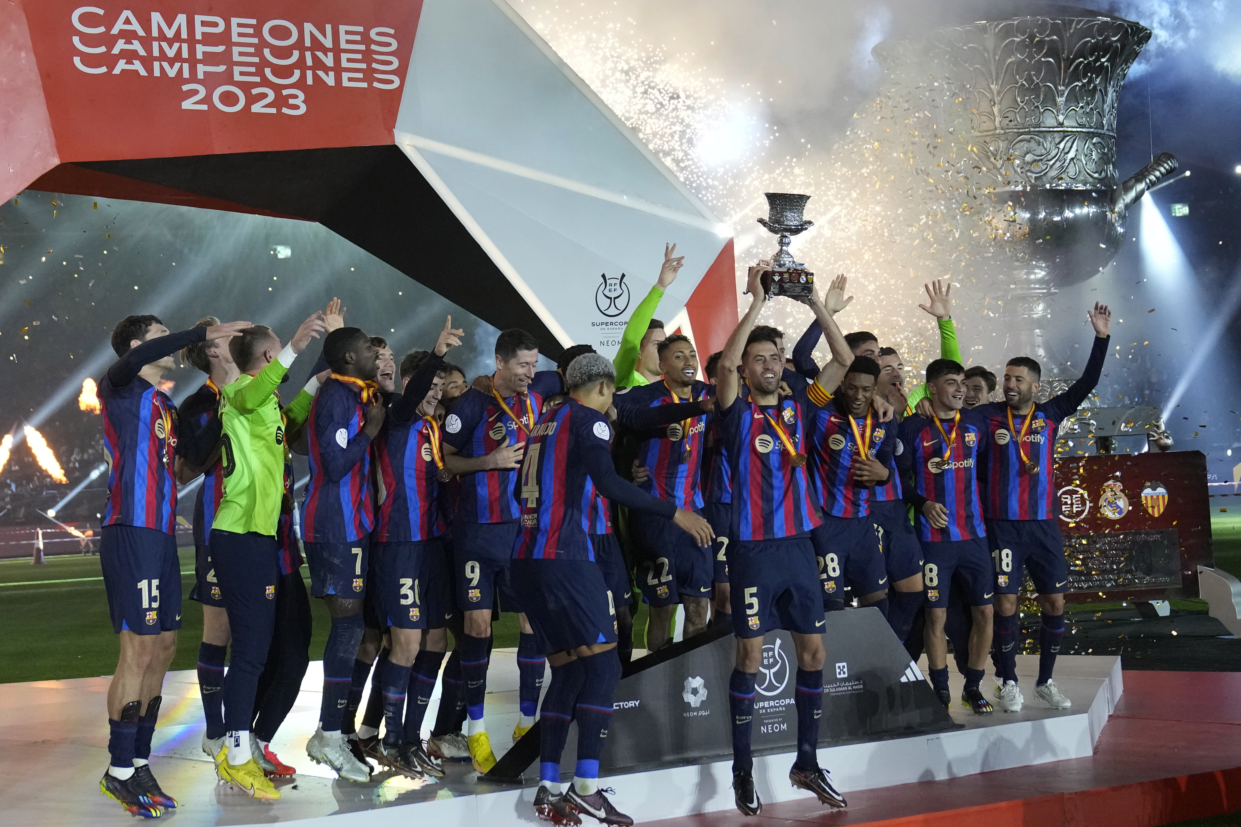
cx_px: 620
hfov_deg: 48.5
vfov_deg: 33.4
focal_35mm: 40
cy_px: 414
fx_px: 1379
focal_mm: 40
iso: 3200
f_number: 3.2
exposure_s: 1/1250
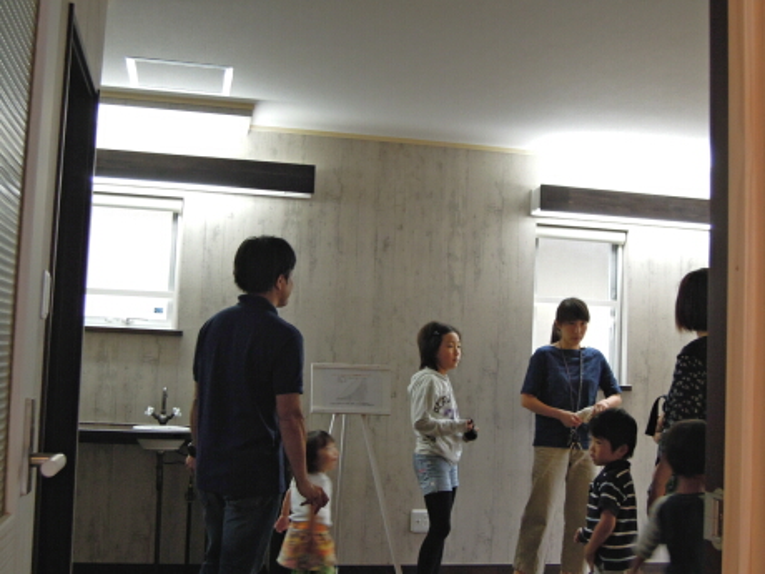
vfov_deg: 32.2
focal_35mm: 45
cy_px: 287
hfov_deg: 42.1
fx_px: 994
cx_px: 382
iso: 400
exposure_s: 1/30
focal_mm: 8.1
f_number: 3.5
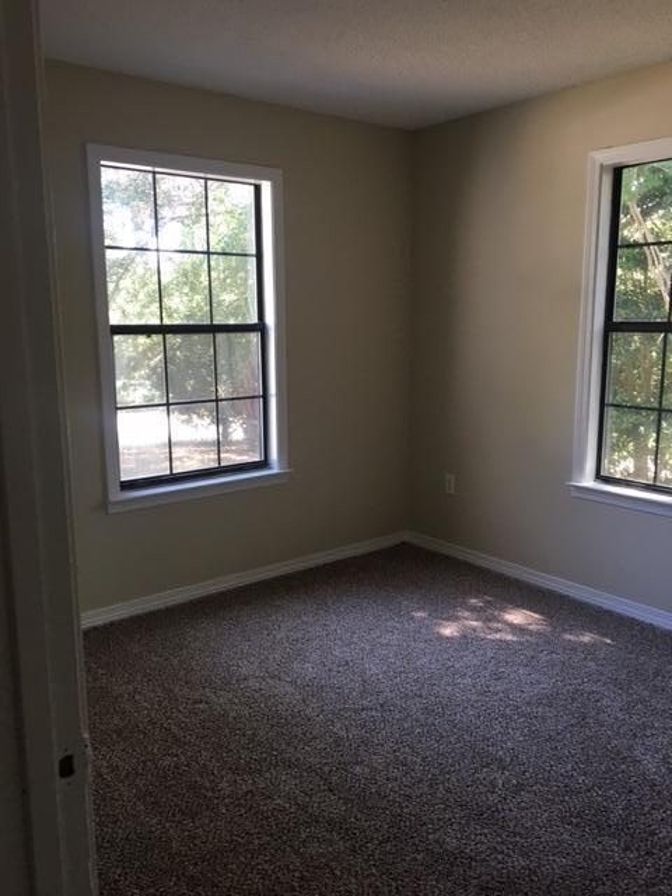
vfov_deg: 61.7
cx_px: 336
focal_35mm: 29
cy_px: 448
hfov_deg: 48.2
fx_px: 751
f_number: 2.2
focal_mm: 4.15
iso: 40
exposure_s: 1/30
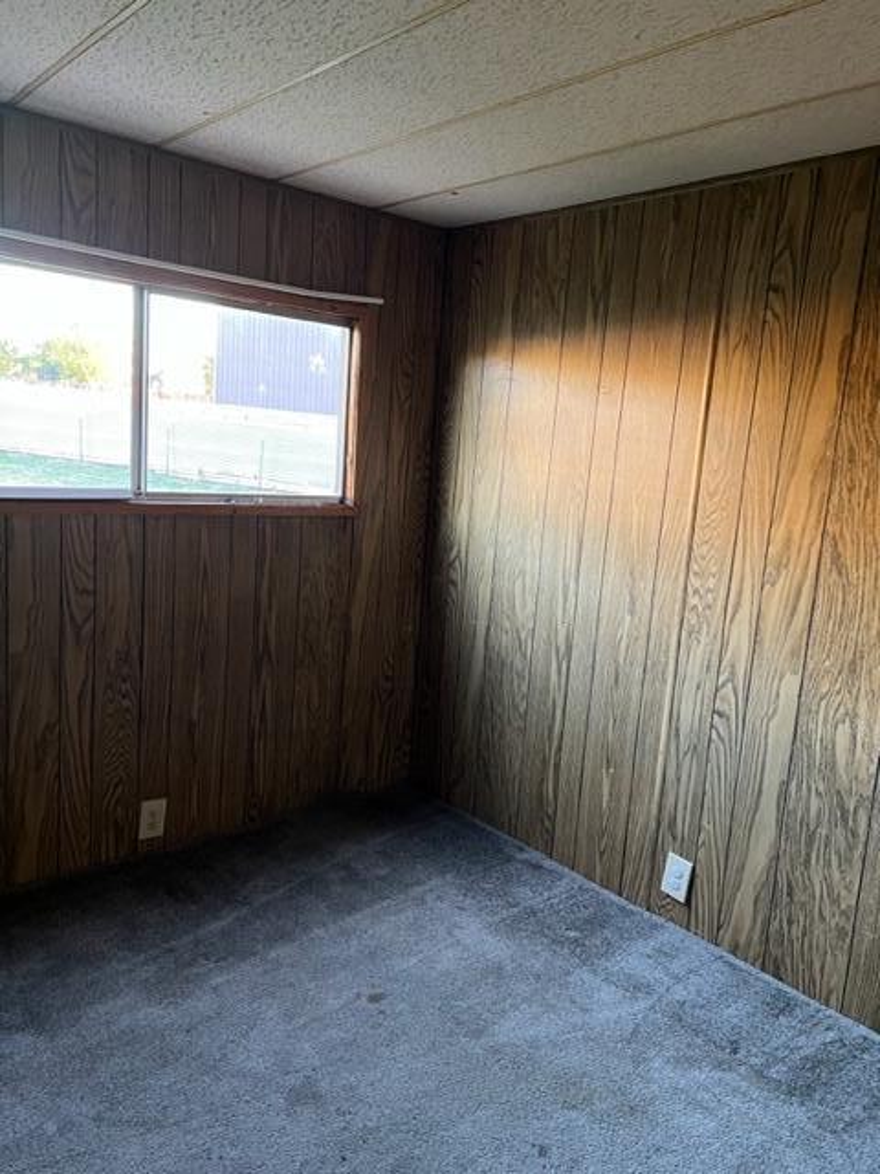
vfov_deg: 67.3
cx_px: 440
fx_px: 881
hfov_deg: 53.1
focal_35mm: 26
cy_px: 587
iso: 320
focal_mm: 5.7
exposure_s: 1/60
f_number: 1.5
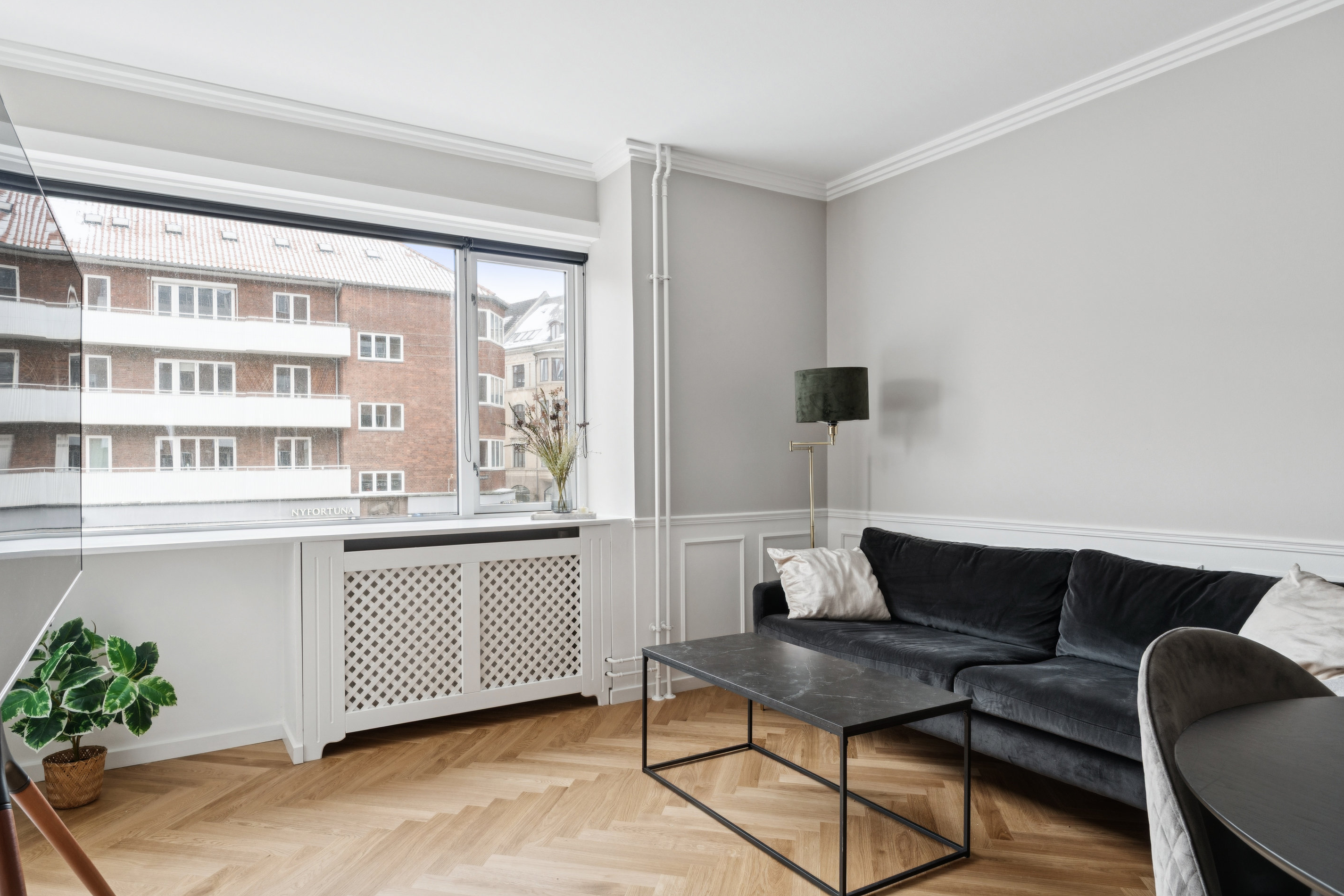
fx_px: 784
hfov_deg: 81.1
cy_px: 456
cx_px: 638
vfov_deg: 59.5
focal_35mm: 21
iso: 250
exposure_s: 1/10
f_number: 7.1
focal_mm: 13.3
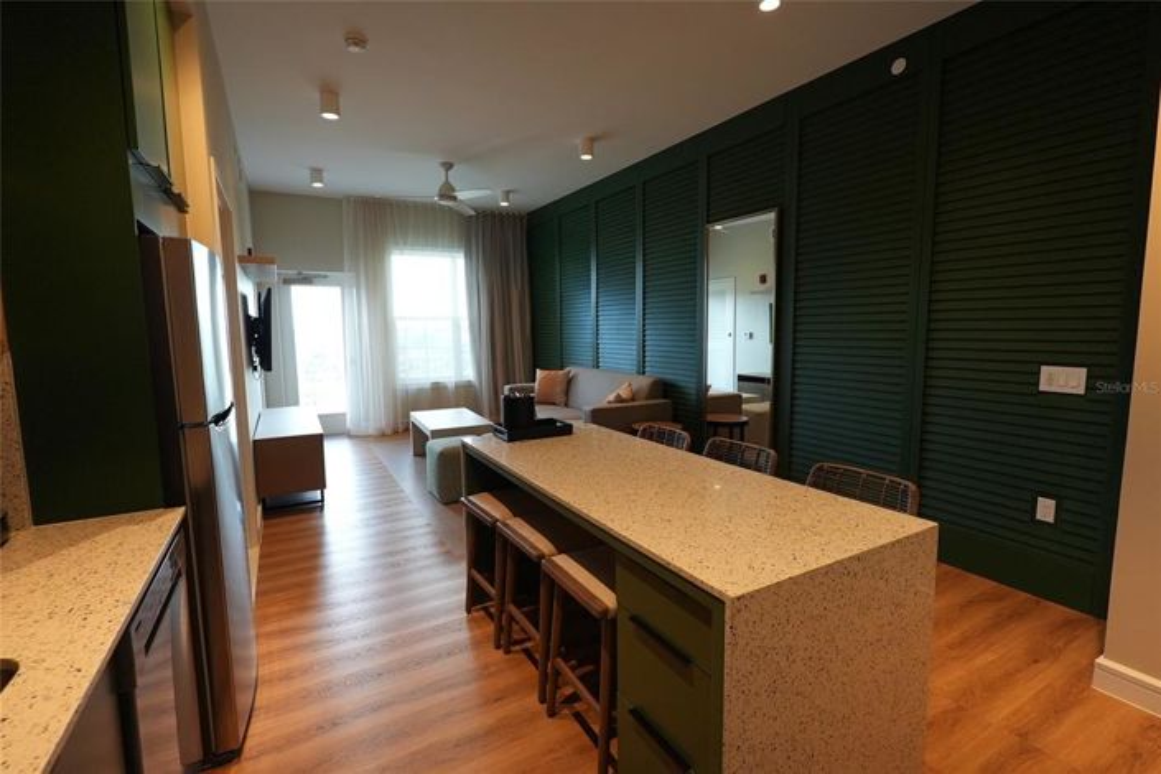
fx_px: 516
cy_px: 387
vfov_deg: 73.7
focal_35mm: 16
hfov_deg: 96.7
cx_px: 580
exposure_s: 1/160
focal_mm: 11
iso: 1000
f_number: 4
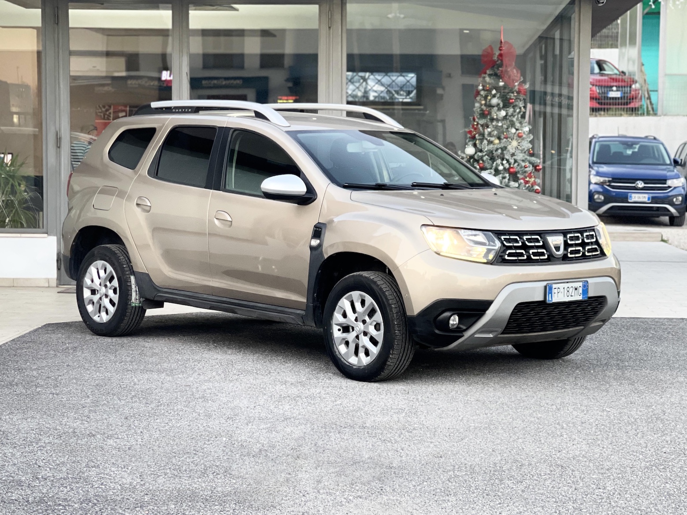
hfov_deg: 30.3
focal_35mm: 64
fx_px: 1270
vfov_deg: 22.9
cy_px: 258
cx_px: 344
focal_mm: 7.5
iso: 250
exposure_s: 1/114
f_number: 2.2
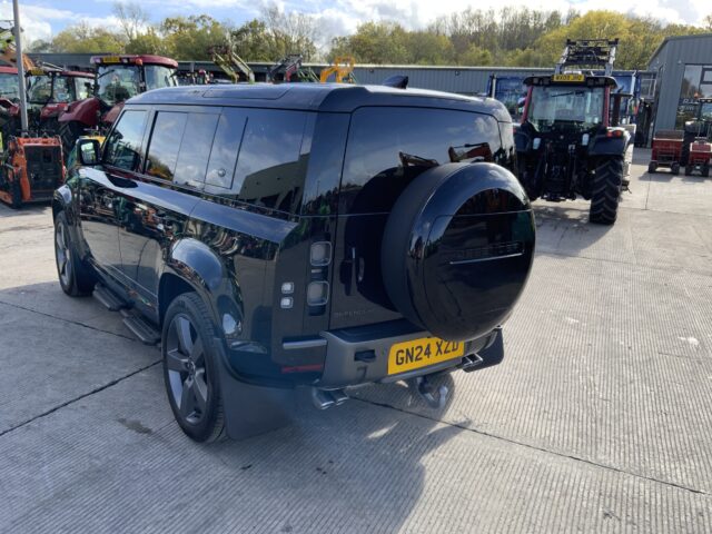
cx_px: 356
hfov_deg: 61.7
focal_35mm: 29
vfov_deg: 48.2
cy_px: 267
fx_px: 596
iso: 16
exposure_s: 1/500
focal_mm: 3
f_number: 1.8
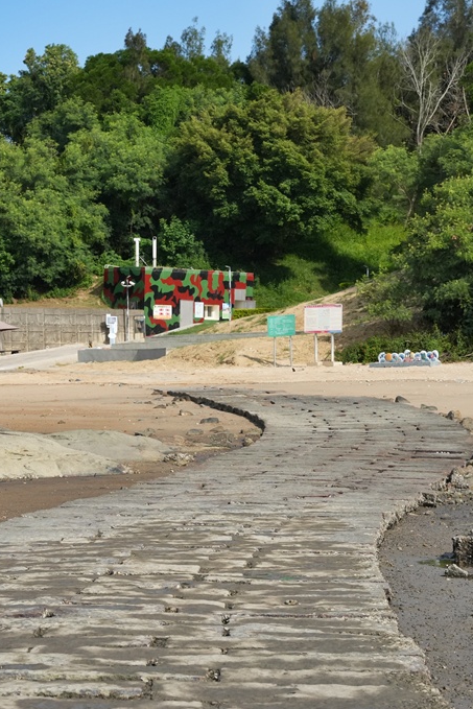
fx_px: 2007
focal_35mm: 102
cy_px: 356
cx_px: 160
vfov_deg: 20.0
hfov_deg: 13.4
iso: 1600
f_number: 9
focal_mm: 67.6
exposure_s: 1/2500
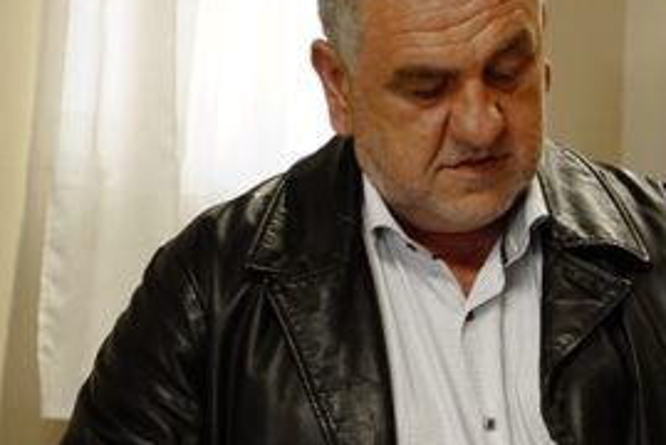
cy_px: 250
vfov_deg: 10.3
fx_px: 2482
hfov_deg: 14.8
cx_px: 772
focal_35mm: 134
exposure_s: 1/100
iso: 1600
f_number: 4.5
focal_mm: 47
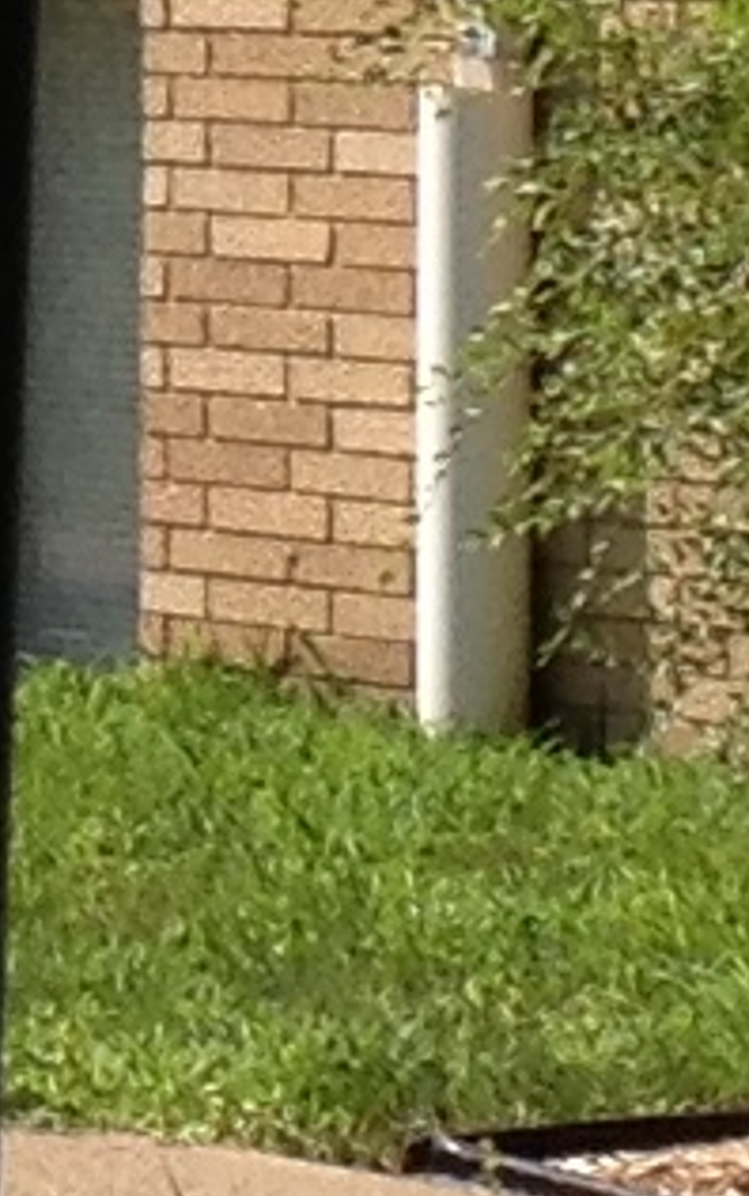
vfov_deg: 5.4
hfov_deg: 3.4
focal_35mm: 383
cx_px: -862
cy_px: -621
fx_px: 12486
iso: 64
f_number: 2.4
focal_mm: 4.28
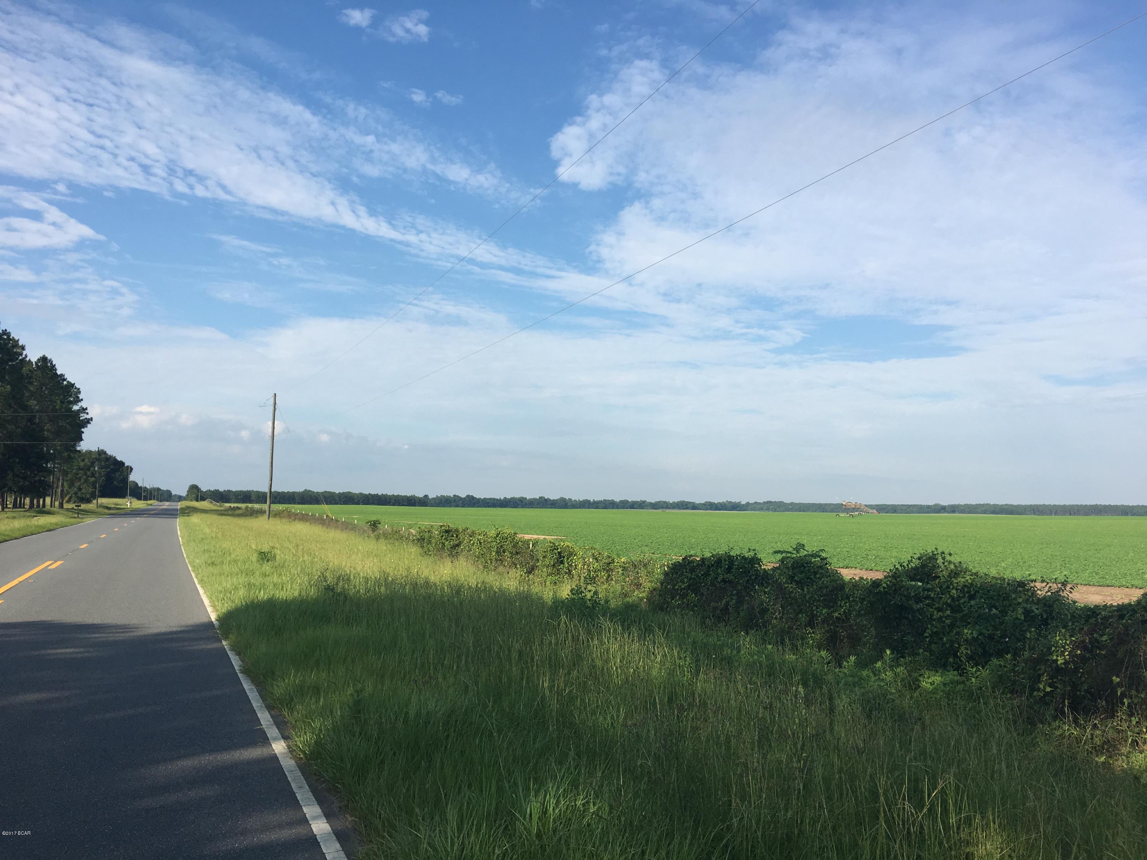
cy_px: 430
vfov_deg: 48.2
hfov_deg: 61.7
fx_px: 961
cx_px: 574
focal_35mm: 29
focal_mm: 4.15
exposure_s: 1/1508
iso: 25
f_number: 2.2
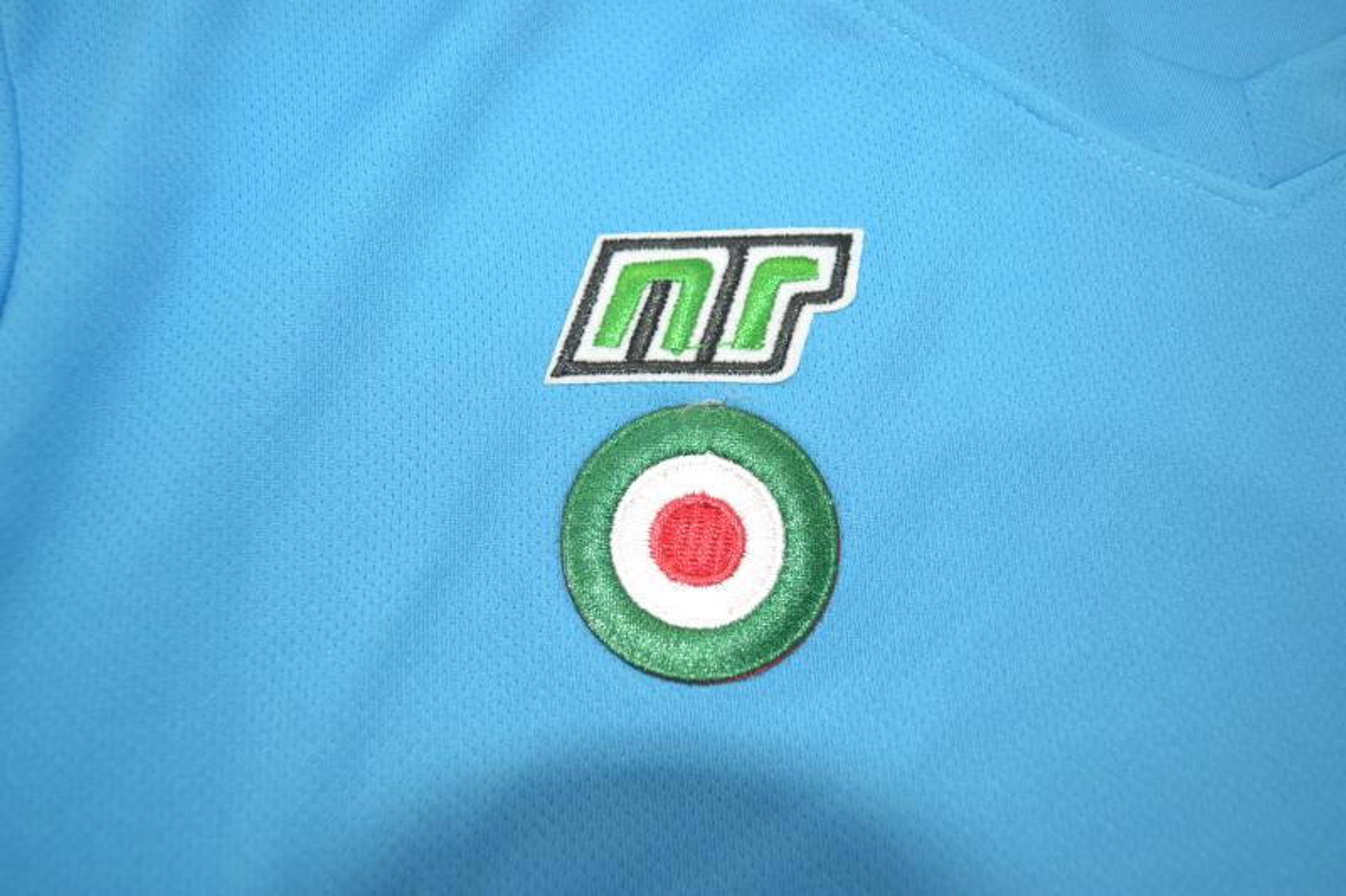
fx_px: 1121
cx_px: 673
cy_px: 448
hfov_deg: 61.9
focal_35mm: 30
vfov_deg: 43.6
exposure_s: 1/125
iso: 200
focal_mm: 20
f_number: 3.8
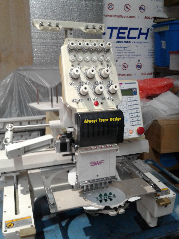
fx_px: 228
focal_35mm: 33
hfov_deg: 42.9
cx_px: 90
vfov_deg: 55.4
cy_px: 120
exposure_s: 1/14
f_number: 2.2
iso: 100
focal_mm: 3.3
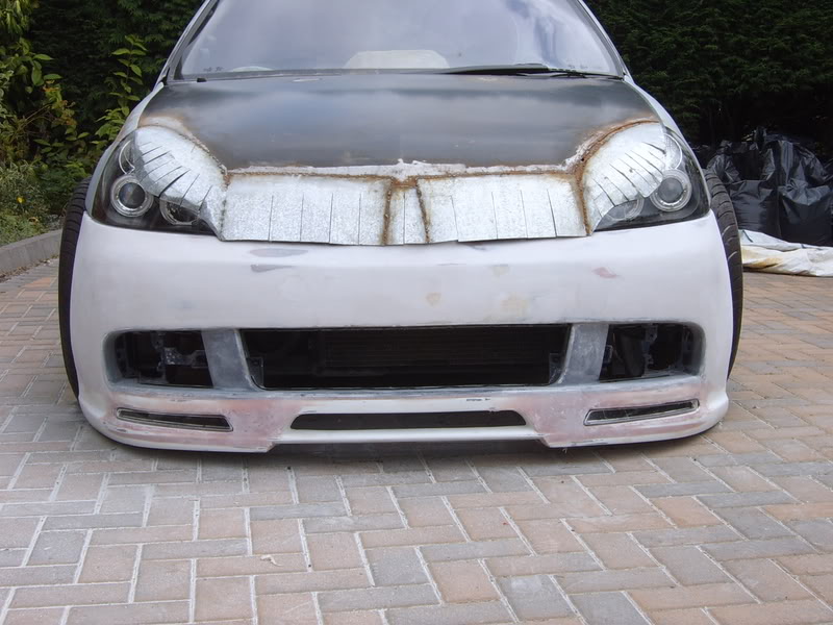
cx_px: 416
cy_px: 312
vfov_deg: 26.6
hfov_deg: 34.9
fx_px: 1324
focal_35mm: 55
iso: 50
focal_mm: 9.1
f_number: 7
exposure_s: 1/125
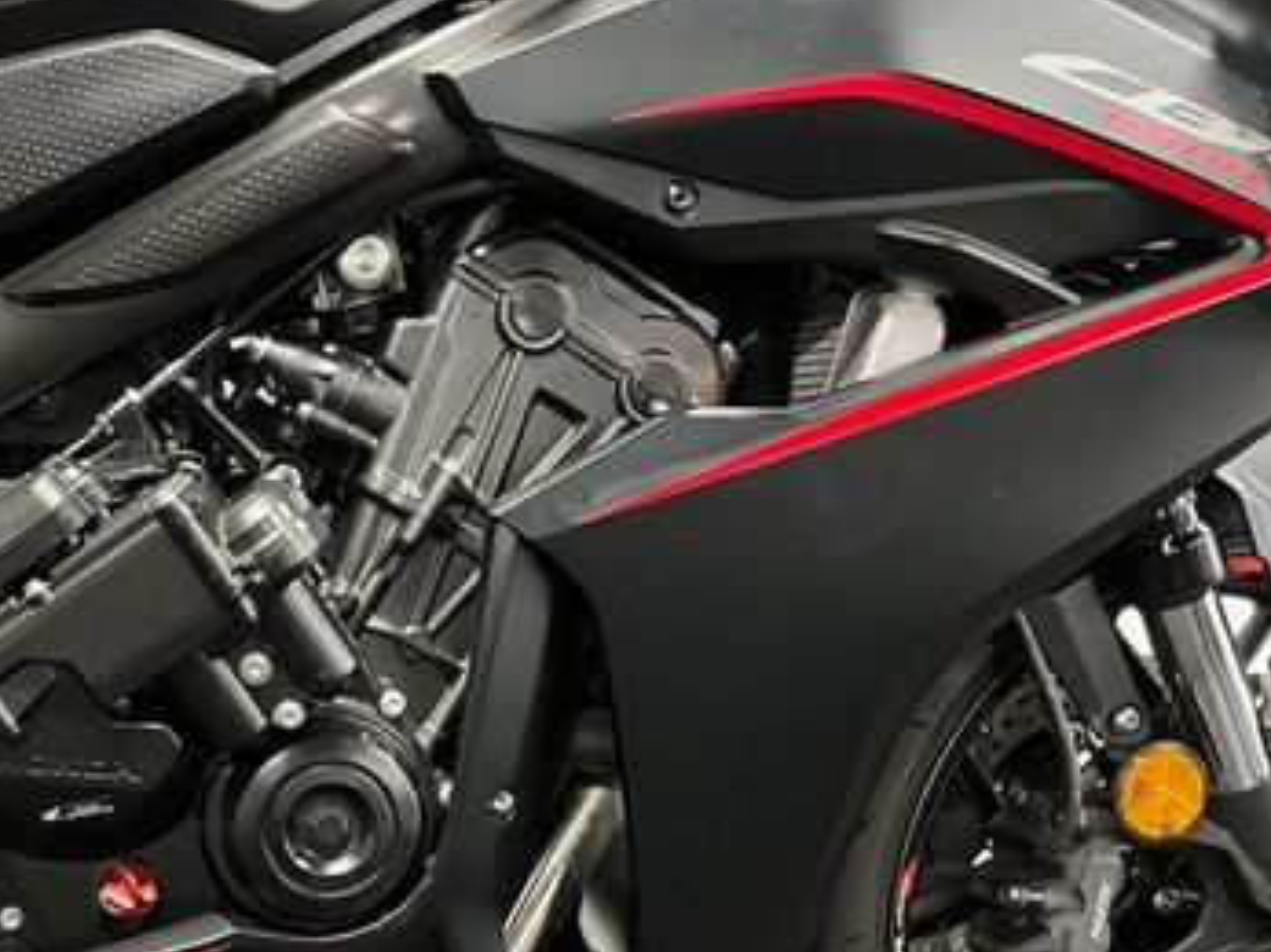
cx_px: 172
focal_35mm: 48
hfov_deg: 37.5
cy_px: 732
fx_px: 1762
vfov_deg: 29.7
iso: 500
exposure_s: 1/33
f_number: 1.6
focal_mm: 5.1
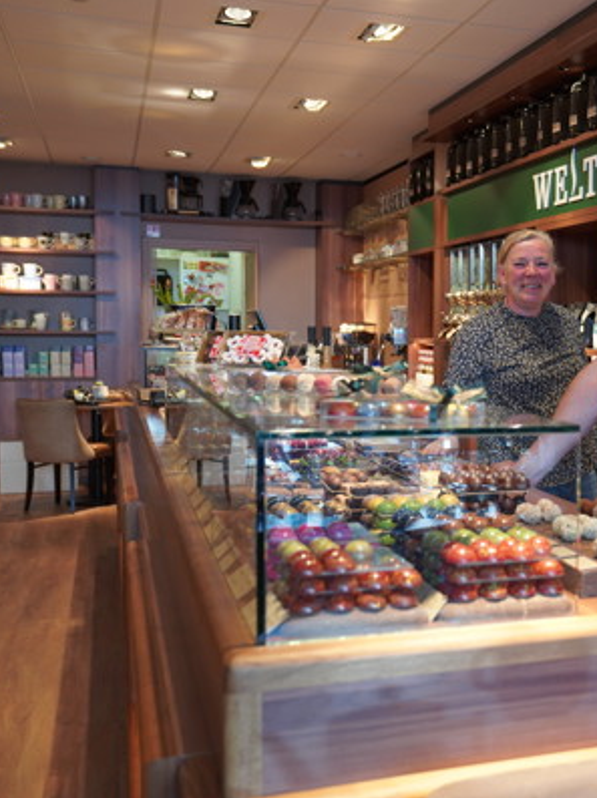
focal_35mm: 48
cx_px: 581
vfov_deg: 39.7
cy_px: 398
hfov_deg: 28.6
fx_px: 1106
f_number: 4
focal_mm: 33
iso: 1000
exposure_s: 1/160
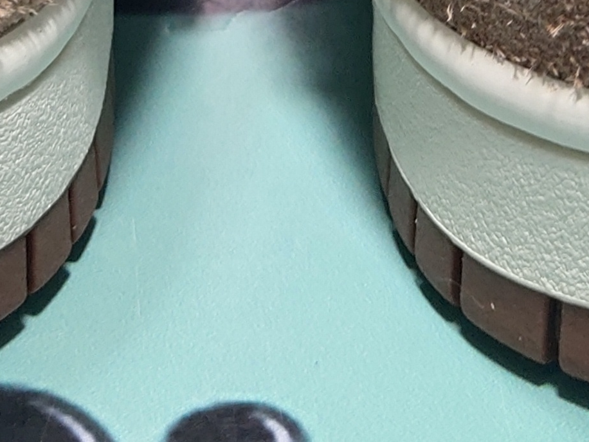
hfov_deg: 14.9
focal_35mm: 132
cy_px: -400
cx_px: 265
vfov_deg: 10.4
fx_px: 2246
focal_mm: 4.35
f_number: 1.79
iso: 50
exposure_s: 1/658
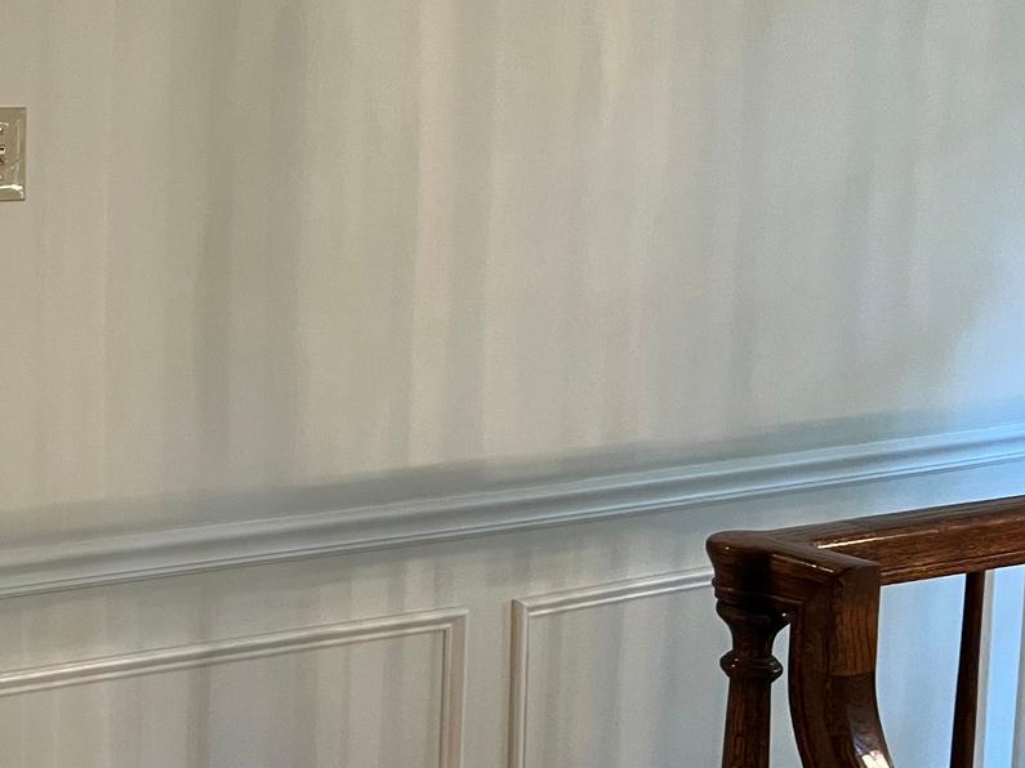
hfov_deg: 25.4
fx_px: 1984
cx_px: -268
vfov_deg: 21.9
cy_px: 277
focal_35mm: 67
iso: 125
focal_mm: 5.7
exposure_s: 1/60
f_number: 1.5
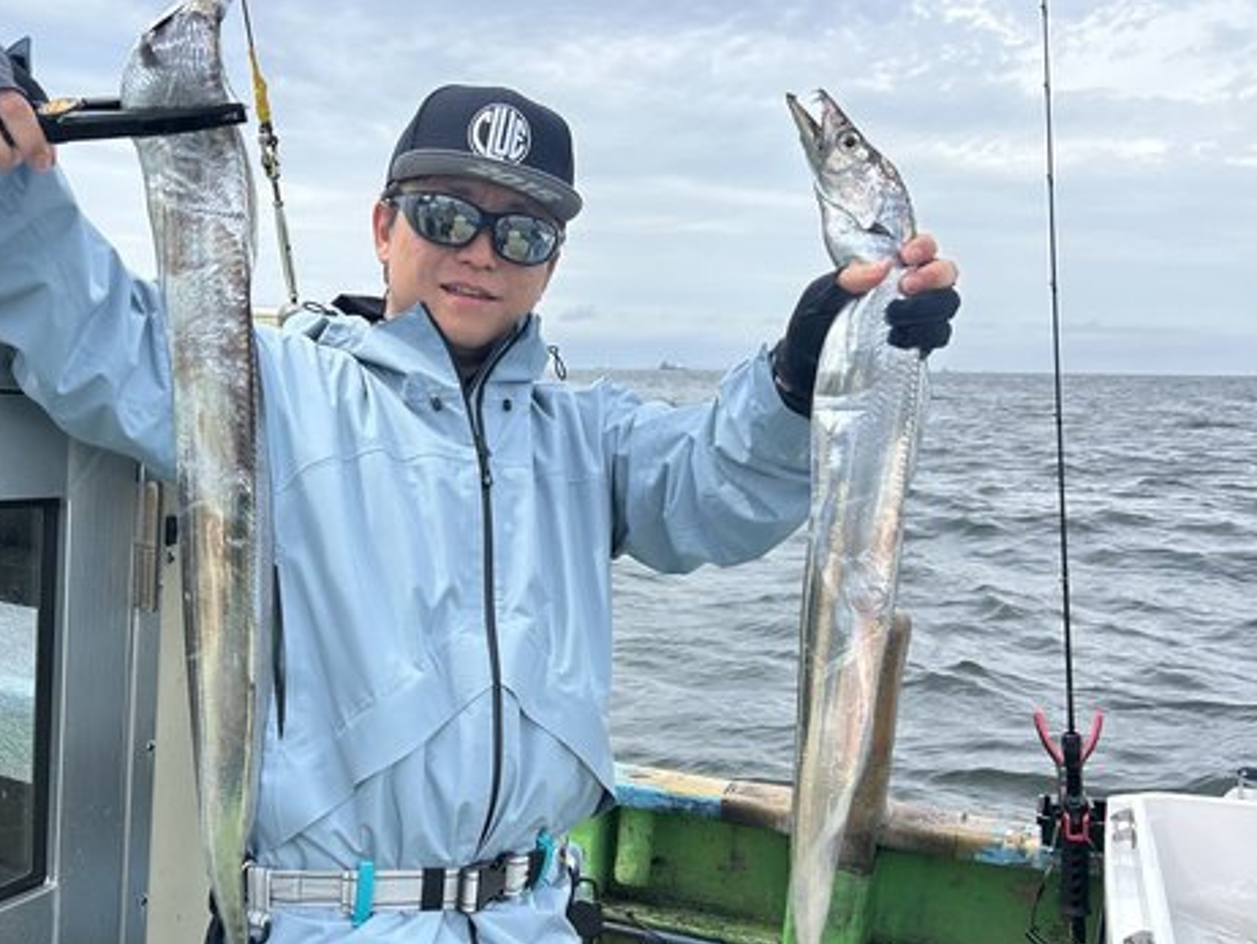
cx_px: 416
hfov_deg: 50.4
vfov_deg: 39.5
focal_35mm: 36
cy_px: 566
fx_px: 1308
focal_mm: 5.7
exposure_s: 1/3968
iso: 50
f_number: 1.5
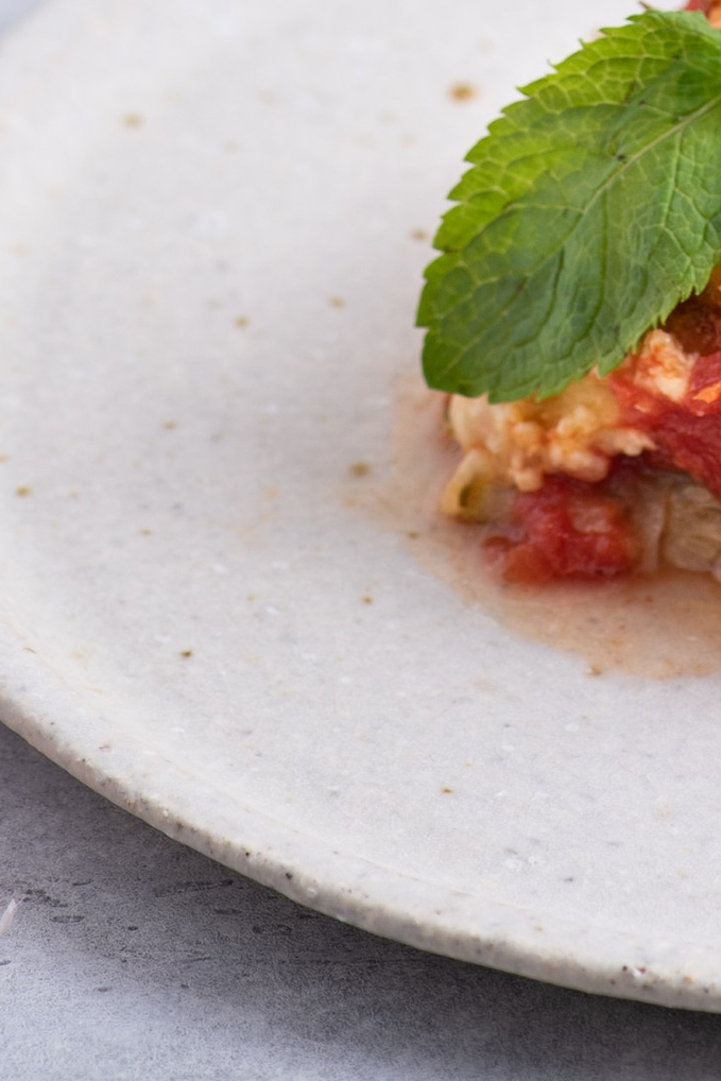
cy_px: -763
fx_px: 11892
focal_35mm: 396
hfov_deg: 3.5
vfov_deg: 5.1
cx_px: 800
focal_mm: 105
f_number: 8
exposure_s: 1/250
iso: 64
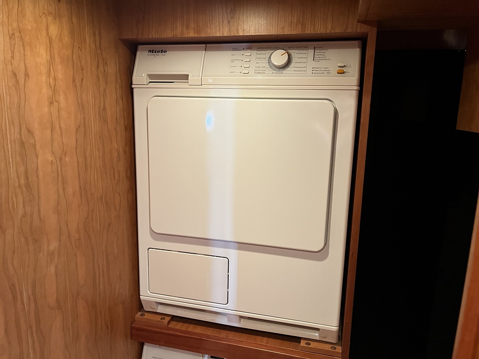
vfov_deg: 53.1
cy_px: 180
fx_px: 360
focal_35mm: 26
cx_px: 240
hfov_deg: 67.3
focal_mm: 5.1
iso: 500
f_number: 1.6
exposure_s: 1/56
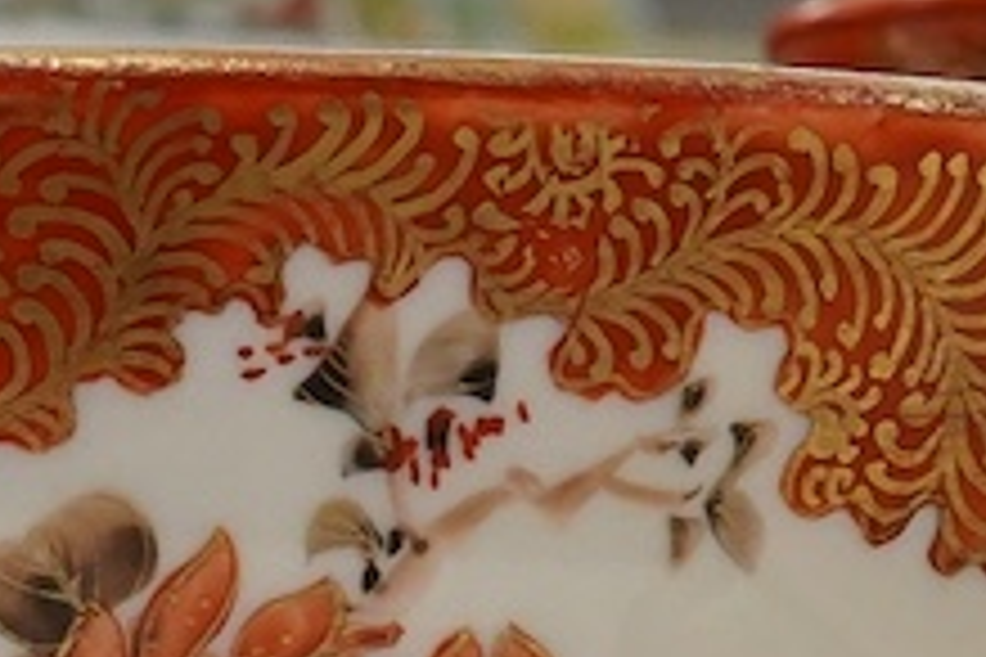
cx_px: -290
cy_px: 810
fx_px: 6326
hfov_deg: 8.8
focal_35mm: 231
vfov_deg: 5.9
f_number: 18
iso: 2500
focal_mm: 30
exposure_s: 1/100
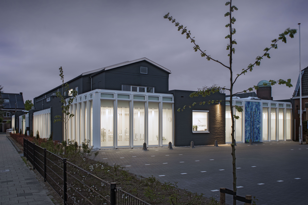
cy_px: 102
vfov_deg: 37.9
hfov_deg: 54.4
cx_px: 154
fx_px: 300
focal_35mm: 35
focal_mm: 35
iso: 100
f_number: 8
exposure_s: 1
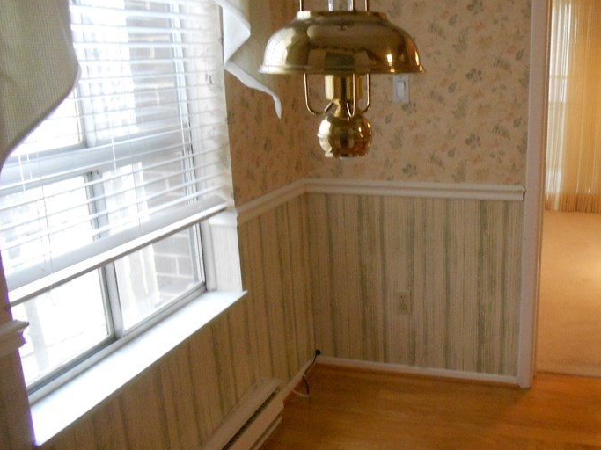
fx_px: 677
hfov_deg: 46.4
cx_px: 439
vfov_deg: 36.8
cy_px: 216
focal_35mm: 39
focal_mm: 4.6
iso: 400
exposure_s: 1/30
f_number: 3.2
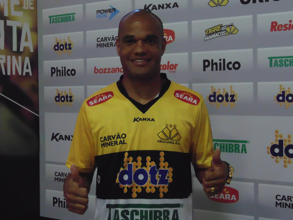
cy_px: 110
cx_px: 146
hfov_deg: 33.2
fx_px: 491
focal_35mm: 58
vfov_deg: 25.2
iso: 800
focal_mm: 10.4
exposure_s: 1/30
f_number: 3.9
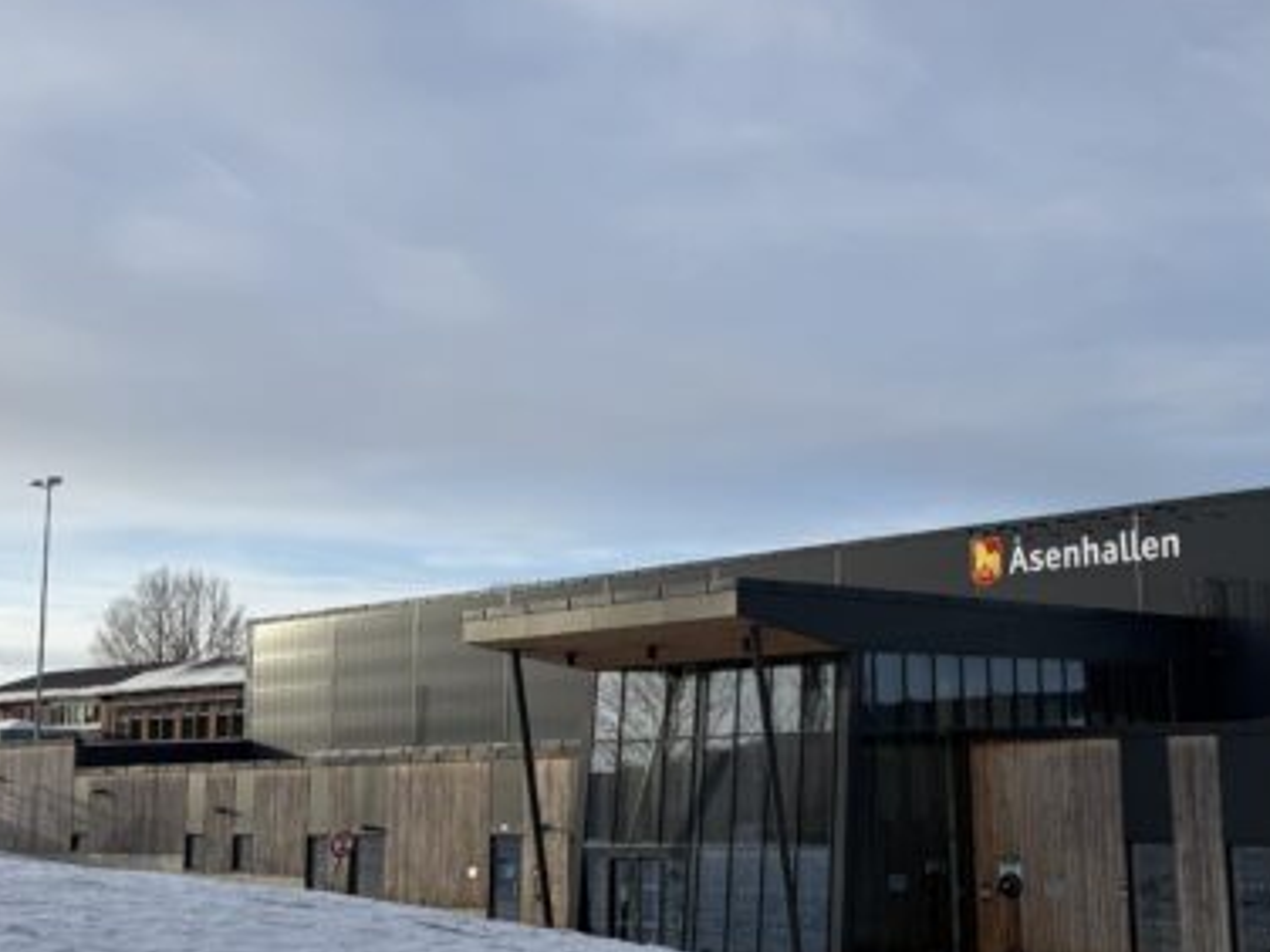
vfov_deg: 31.5
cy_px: 490
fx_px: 1688
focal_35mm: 46
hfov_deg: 40.4
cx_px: 912
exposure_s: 1/4167
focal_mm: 6.76
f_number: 1.78
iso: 80
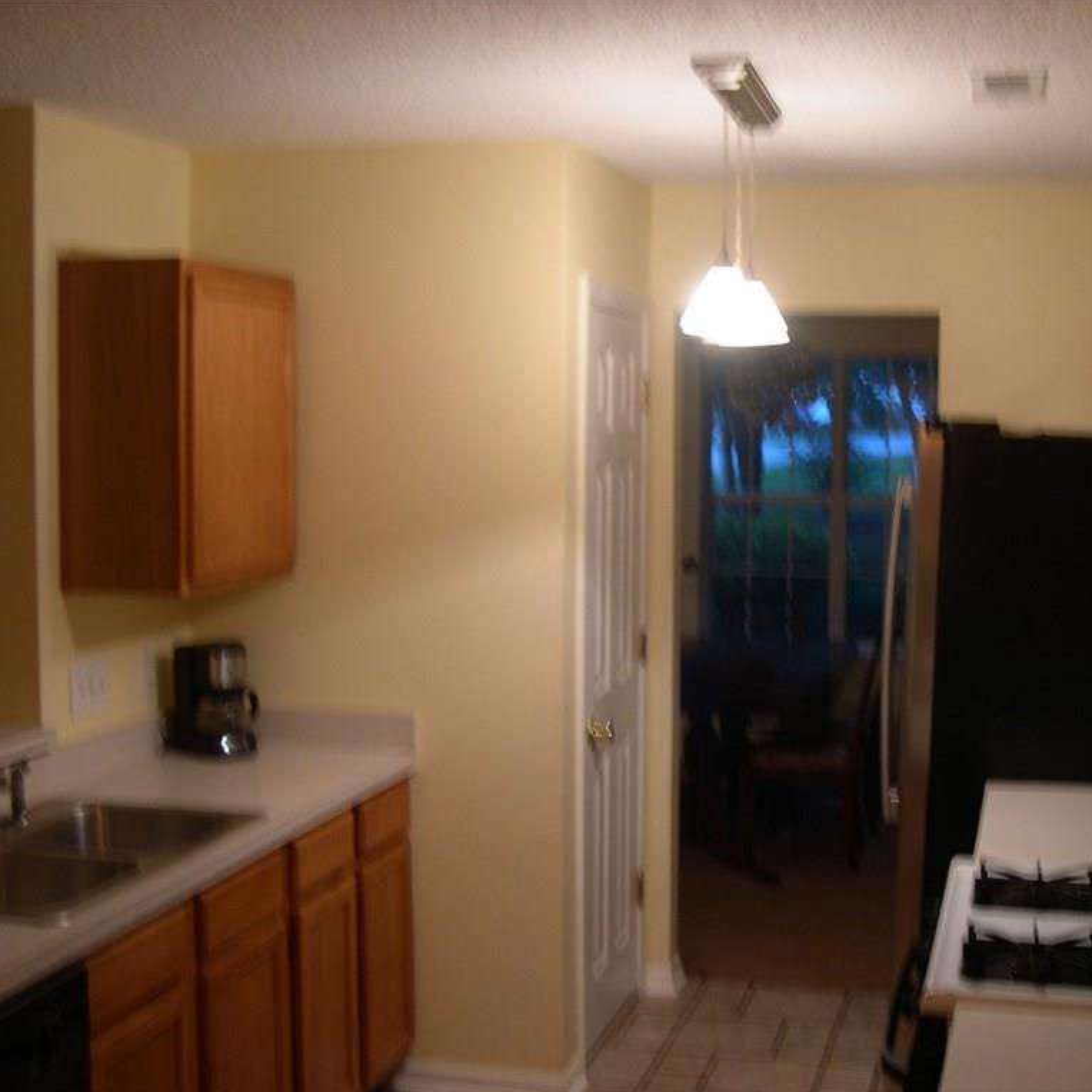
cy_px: 546
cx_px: 685
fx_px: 1606
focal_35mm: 45
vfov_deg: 37.6
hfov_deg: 37.3
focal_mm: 8
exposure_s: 1/4.8
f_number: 2.8
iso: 100
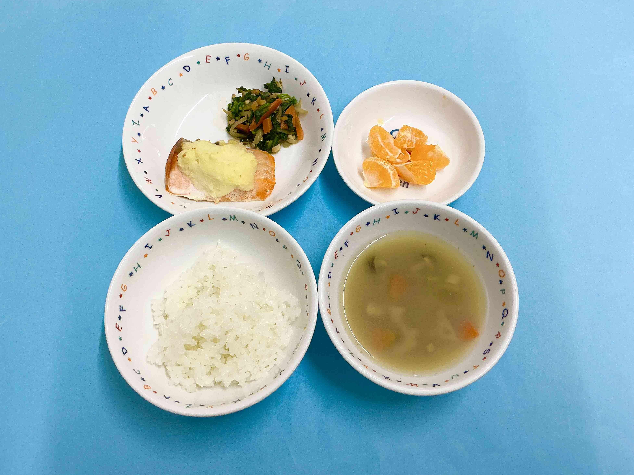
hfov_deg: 60.0
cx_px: 307
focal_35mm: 30
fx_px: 549
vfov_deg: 46.8
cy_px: 231
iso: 64
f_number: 1.8
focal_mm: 3
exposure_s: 1/120
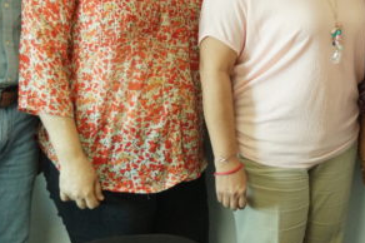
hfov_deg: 25.3
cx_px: 289
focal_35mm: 79
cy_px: -31
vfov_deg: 16.7
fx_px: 800
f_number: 4
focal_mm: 20
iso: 1600
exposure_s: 1/60
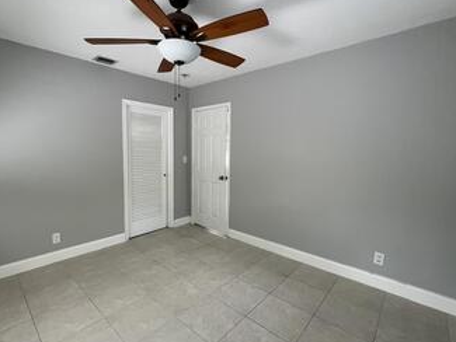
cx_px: 210
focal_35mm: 16
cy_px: 170
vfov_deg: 78.1
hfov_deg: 94.3
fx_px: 211
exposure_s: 1/99
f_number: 1.8
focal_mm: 1.57
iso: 160
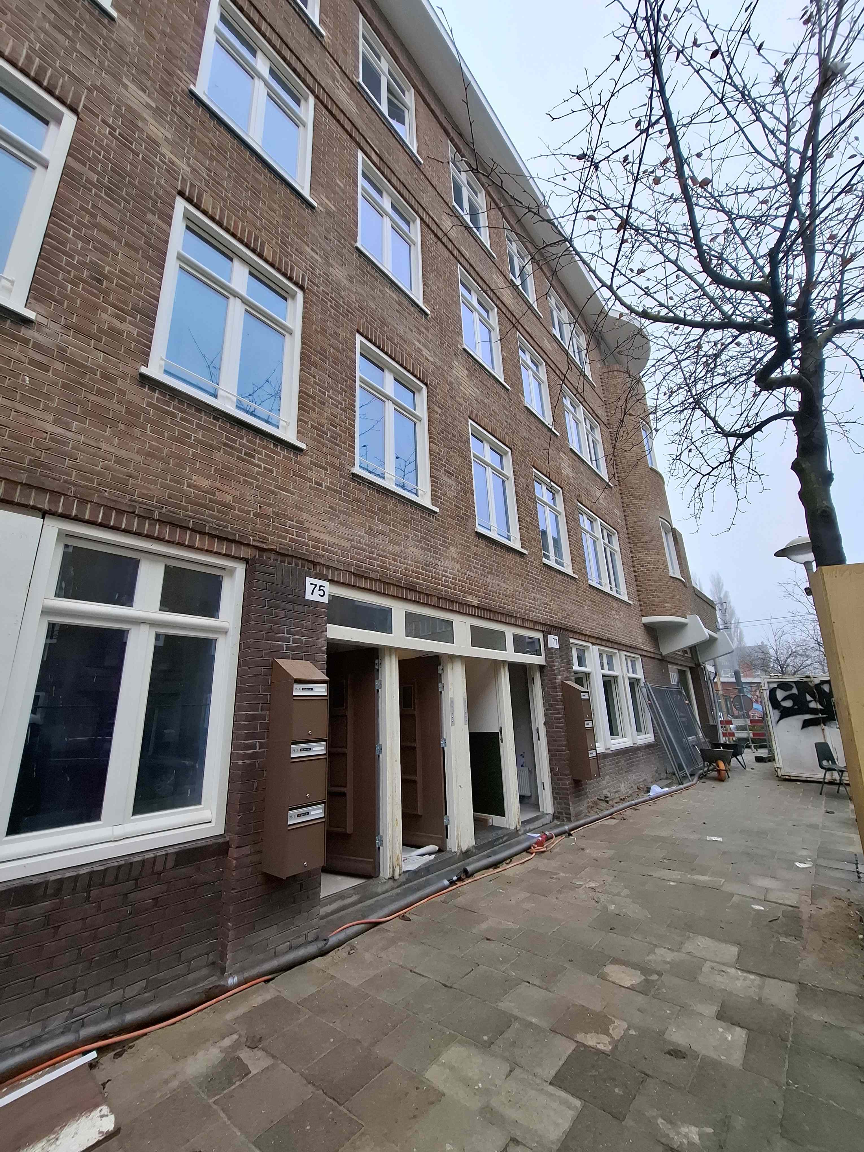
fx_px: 433
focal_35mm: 13
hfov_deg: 89.9
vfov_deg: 106.2
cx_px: 432
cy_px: 576
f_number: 2.2
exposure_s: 1/100
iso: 40
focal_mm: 1.74
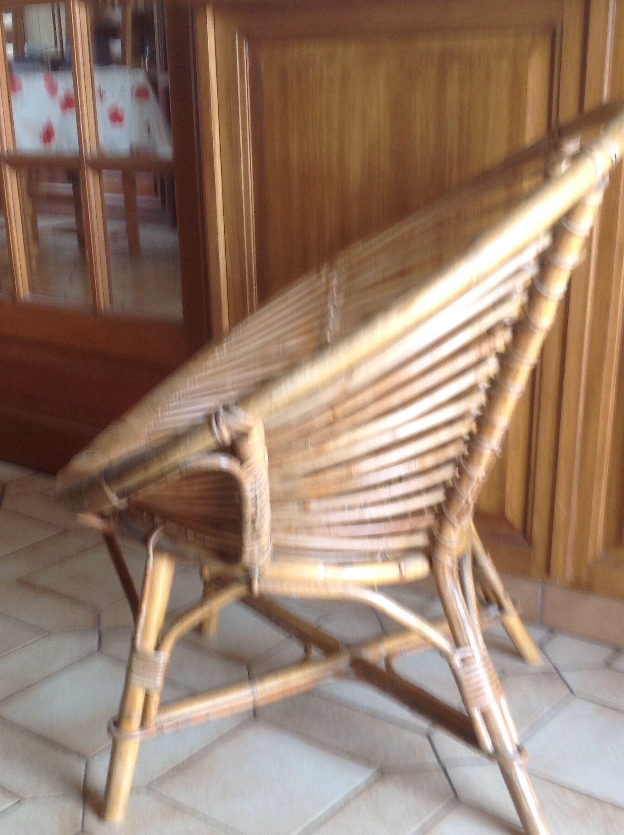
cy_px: 547
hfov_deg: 29.0
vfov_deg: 37.9
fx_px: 1205
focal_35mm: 50
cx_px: 286
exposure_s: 1/15
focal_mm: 4.28
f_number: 2.4
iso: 64
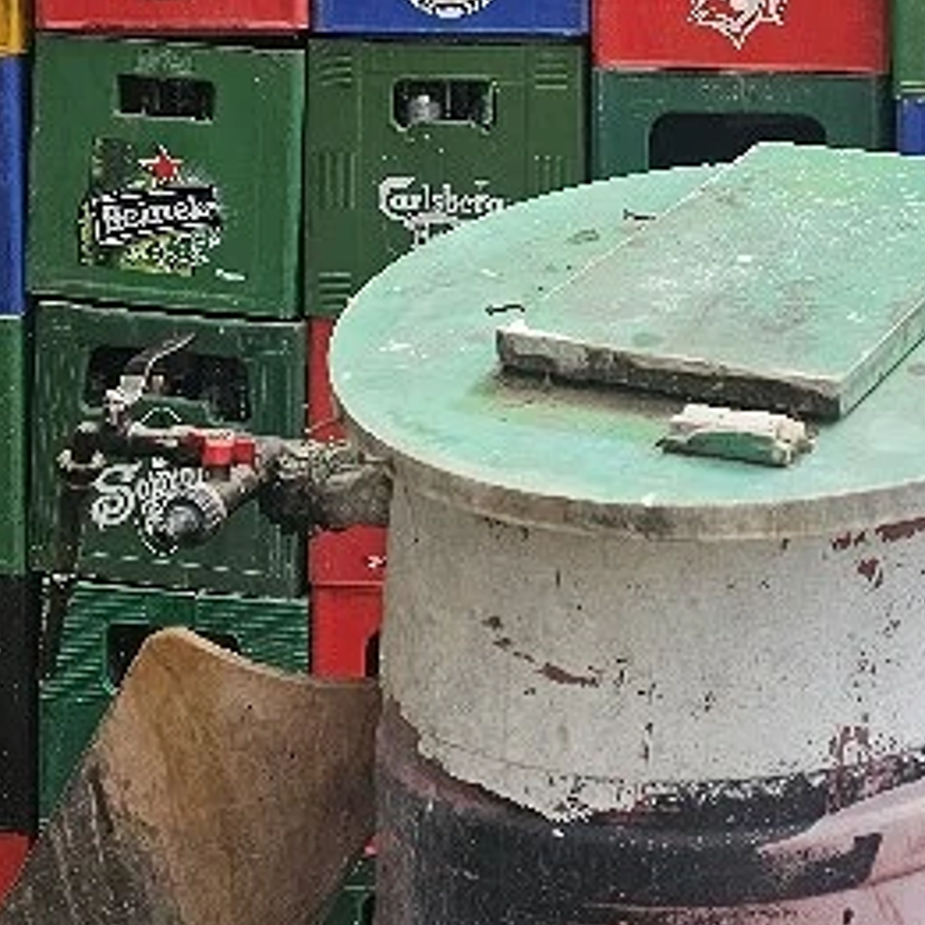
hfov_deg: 22.0
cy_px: -131
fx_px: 2358
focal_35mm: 78
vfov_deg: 20.9
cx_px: 663
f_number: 1.7
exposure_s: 1/385
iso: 20
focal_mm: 6.3
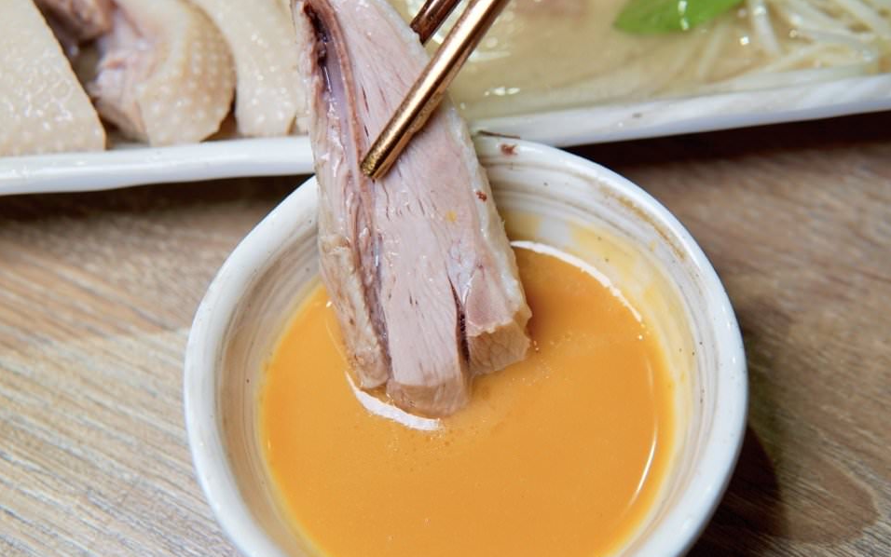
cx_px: 464
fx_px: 1166
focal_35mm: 48
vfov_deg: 26.9
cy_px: 265
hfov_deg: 41.8
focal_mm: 30
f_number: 4
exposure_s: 1/60
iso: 125
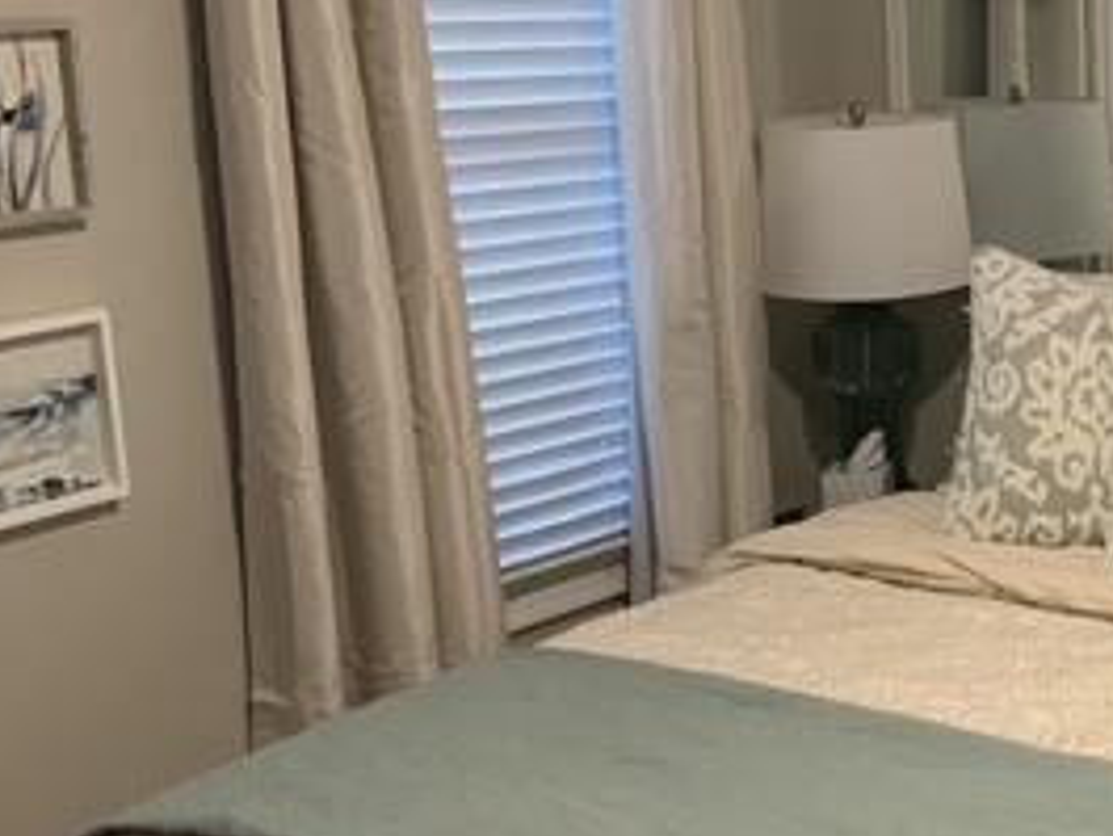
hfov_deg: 26.0
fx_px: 2252
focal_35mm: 70
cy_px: 466
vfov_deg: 21.0
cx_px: 1172
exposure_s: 1/60
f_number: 1.8
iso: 200
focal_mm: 3
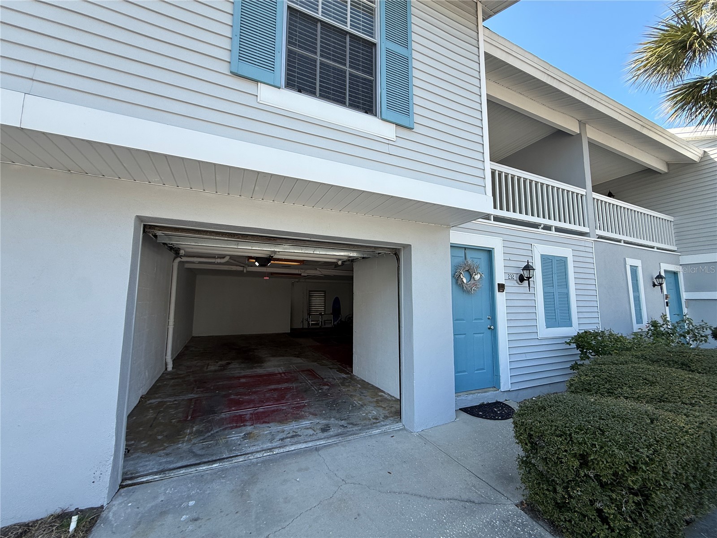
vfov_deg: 85.7
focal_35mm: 14
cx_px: 358
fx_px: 290
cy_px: 269
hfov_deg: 102.1
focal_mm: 2.22
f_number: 2.2
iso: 50
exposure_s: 1/430
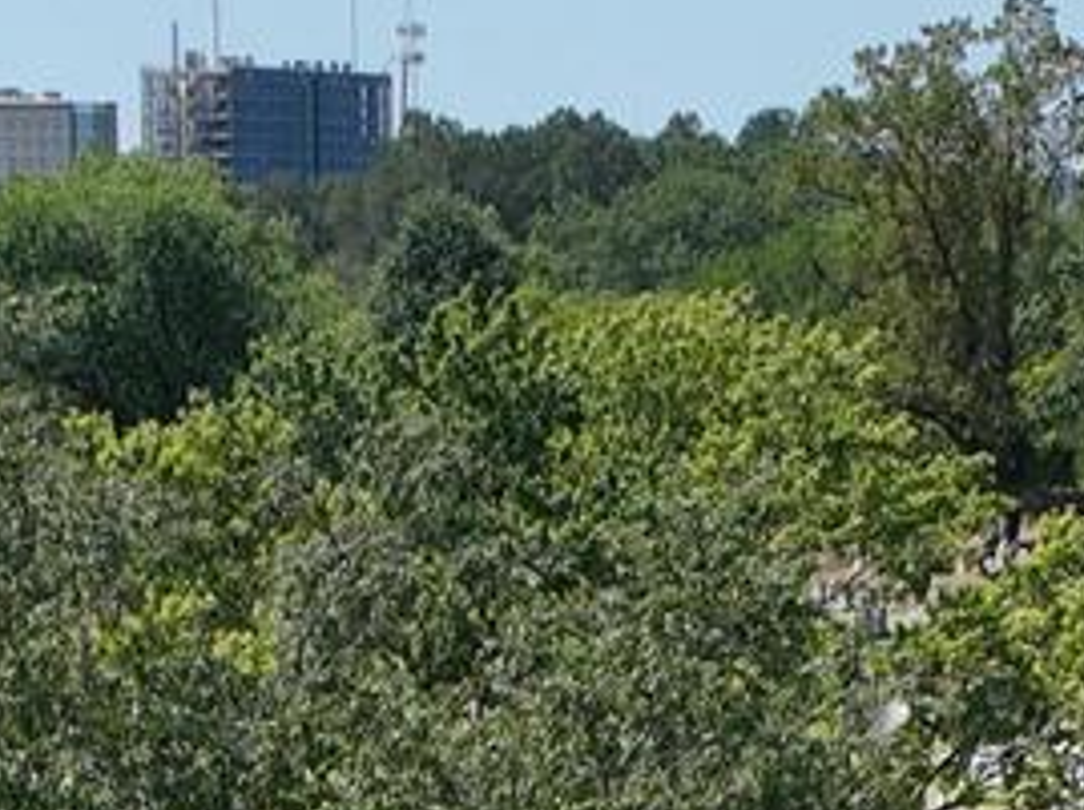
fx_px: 5723
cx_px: 596
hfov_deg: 10.8
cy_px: 2152
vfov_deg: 7.4
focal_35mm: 183
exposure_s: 1/2000
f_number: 2.8
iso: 130
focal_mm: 12.29
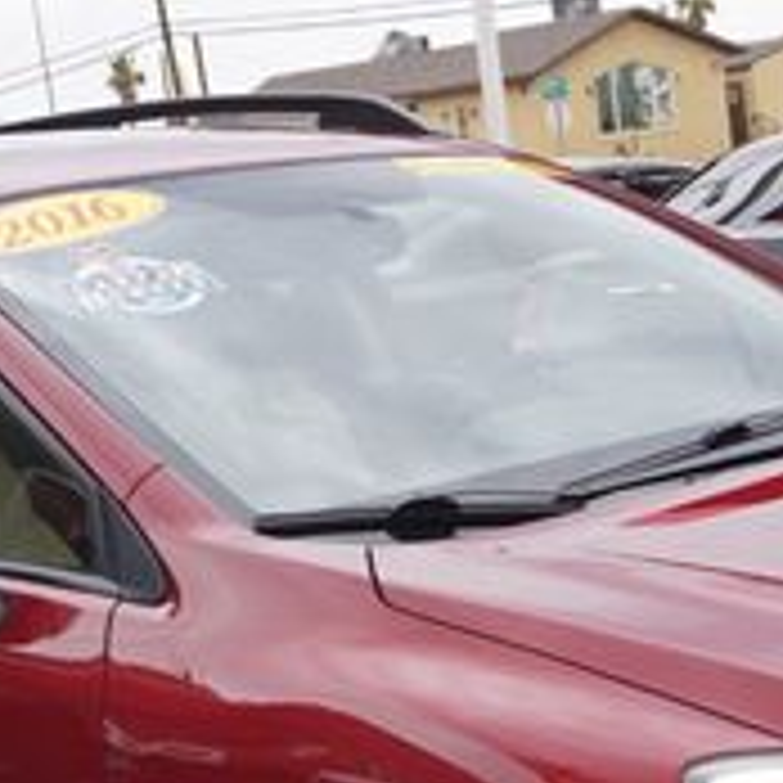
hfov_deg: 17.6
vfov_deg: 17.2
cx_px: 500
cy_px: 810
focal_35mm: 99
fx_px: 2522
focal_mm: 21
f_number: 5.6
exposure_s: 1/200
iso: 100
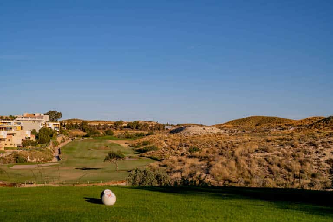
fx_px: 462
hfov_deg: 39.6
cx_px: 166
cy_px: 111
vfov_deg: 27.0
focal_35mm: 50
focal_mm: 50
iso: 100
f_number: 5.6
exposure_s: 1/640
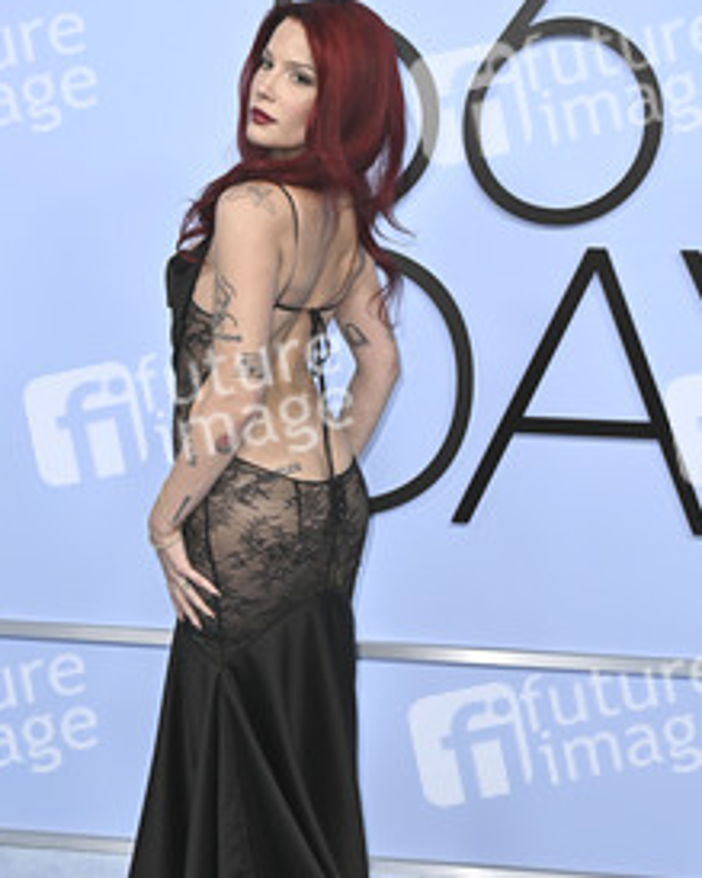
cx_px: 282
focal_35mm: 52
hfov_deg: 29.1
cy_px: 570
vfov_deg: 35.7
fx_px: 1351
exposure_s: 1/320
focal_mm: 38
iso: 1600
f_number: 6.3
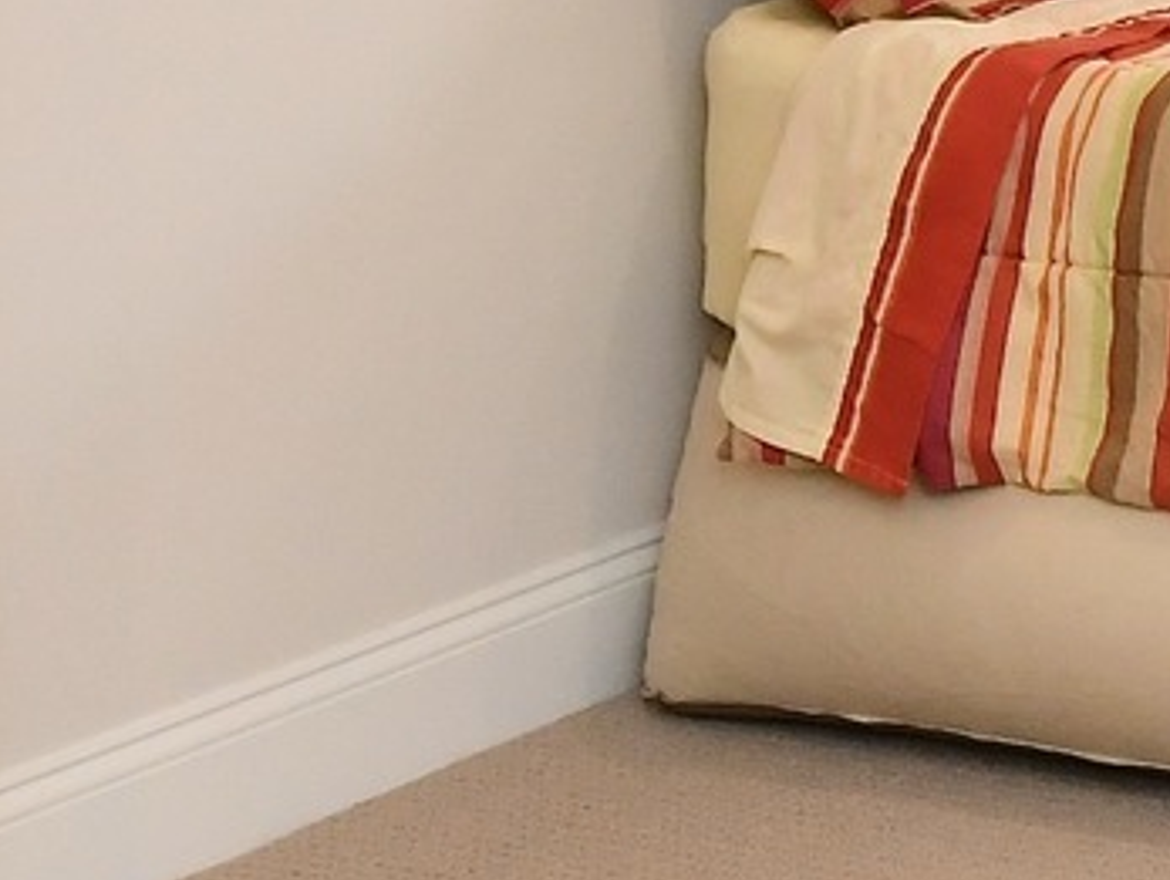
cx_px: 2684
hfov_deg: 13.1
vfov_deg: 11.5
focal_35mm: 119
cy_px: -711
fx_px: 4026
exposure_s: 1/160
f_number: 6.3
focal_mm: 14
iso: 640
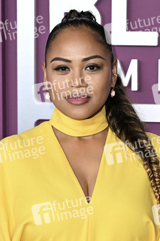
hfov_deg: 10.8
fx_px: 848
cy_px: 120
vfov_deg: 16.1
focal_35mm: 127
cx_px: 80
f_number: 5.6
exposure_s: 1/320
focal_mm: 85
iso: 2500
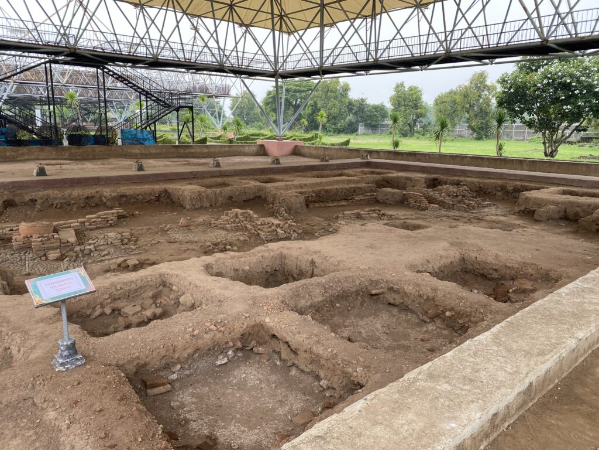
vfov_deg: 53.1
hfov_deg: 67.3
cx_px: 300
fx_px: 450
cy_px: 225
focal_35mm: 26
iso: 32
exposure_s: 1/397
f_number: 1.8
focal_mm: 4.25
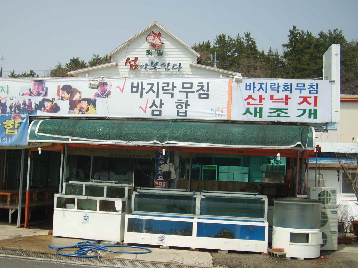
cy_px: 132
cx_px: 128
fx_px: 465
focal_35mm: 45
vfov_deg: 32.2
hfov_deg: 41.7
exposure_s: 1/250
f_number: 7.1
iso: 50
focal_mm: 5.8
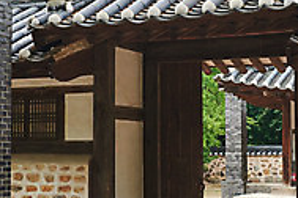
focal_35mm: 111
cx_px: 62
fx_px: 919
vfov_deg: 12.3
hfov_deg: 18.3
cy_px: 77
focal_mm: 35
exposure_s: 1/3200
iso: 640
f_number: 4.5
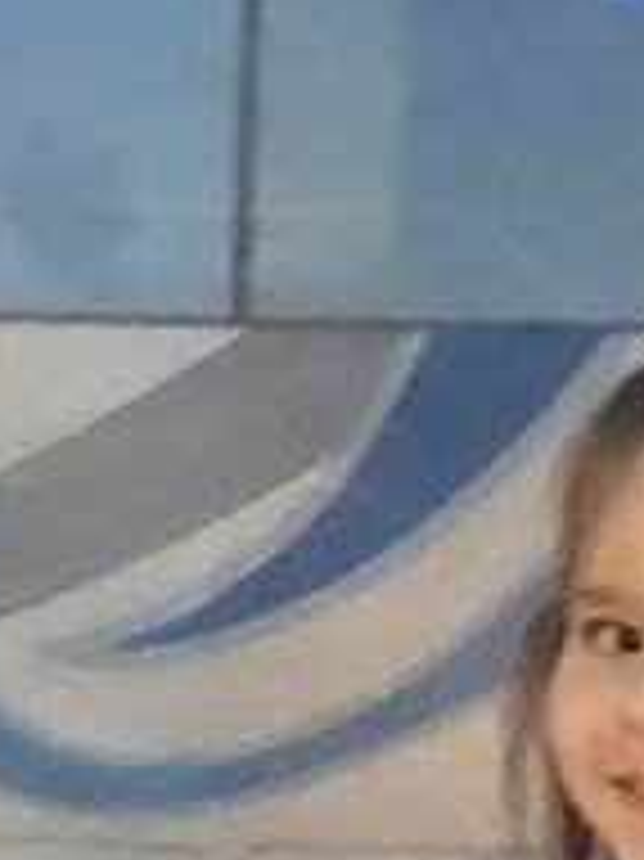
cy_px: 1198
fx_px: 4122
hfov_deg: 8.9
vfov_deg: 11.5
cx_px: 23
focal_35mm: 166
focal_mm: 3.3
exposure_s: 1/30
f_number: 2.4
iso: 500
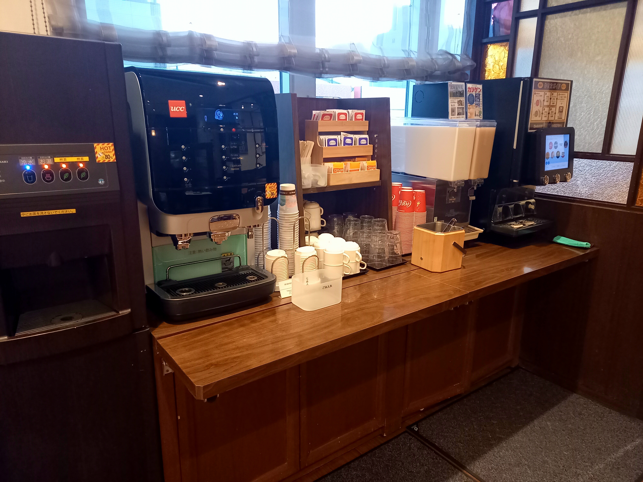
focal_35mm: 25
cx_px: 322
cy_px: 241
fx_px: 464
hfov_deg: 69.4
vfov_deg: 54.9
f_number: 1.8
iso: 800
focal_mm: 4.65
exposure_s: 1/20
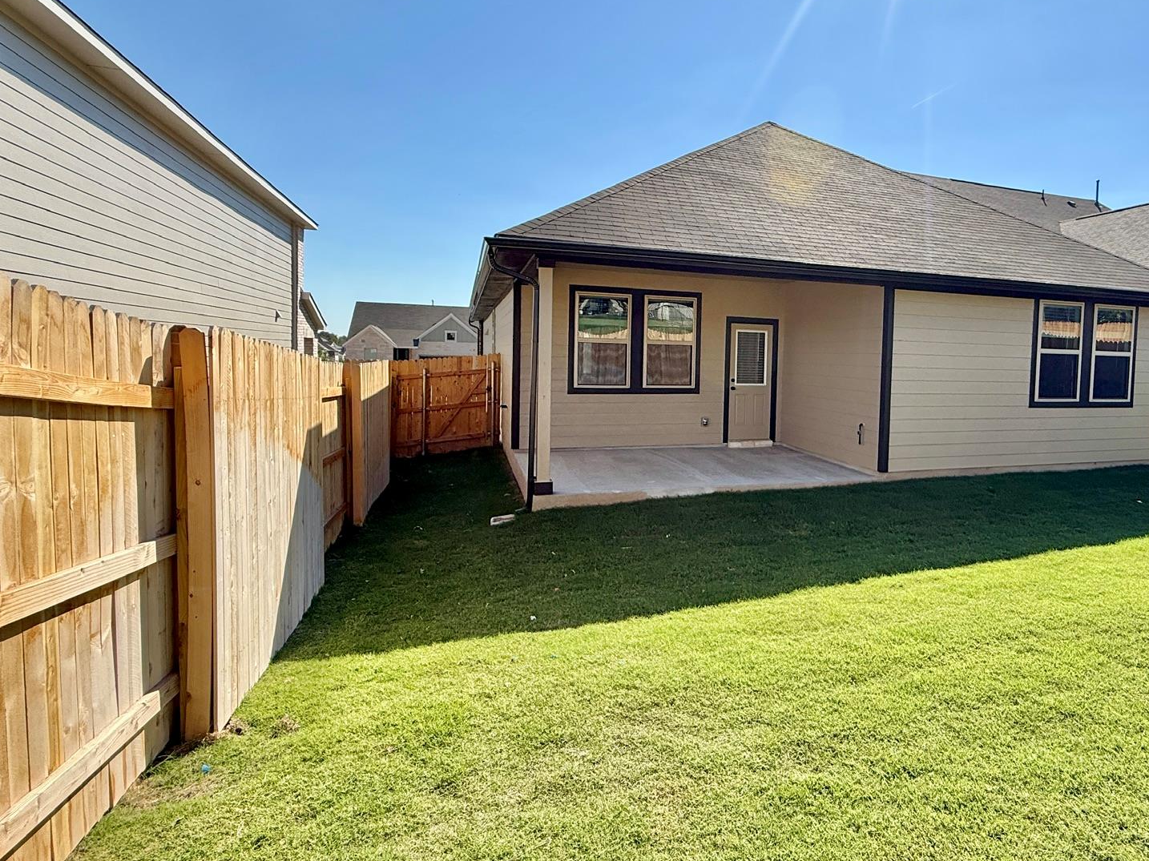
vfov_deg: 65.8
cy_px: 386
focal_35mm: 20
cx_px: 718
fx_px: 664
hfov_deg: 80.2
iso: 50
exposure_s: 1/1572
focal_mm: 2.22
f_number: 2.2
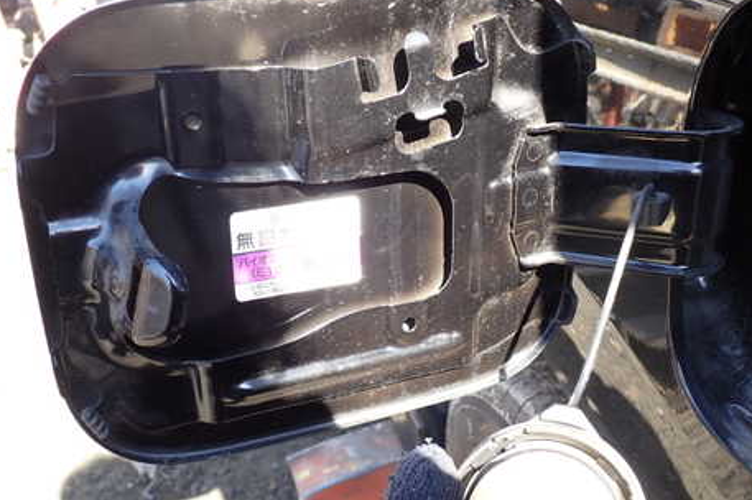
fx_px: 856
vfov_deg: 32.6
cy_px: 266
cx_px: 369
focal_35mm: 41
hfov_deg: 47.4
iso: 100
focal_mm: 5.4
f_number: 3.2
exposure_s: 1/80
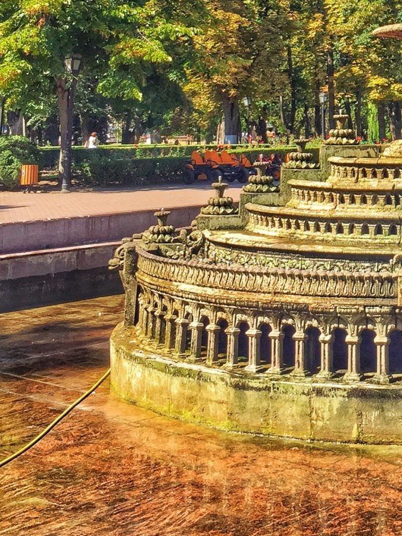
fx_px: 1022
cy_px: 8
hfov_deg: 21.1
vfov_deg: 27.8
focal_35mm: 66
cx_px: 453
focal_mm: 4.15
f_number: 2.2
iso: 32
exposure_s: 1/520
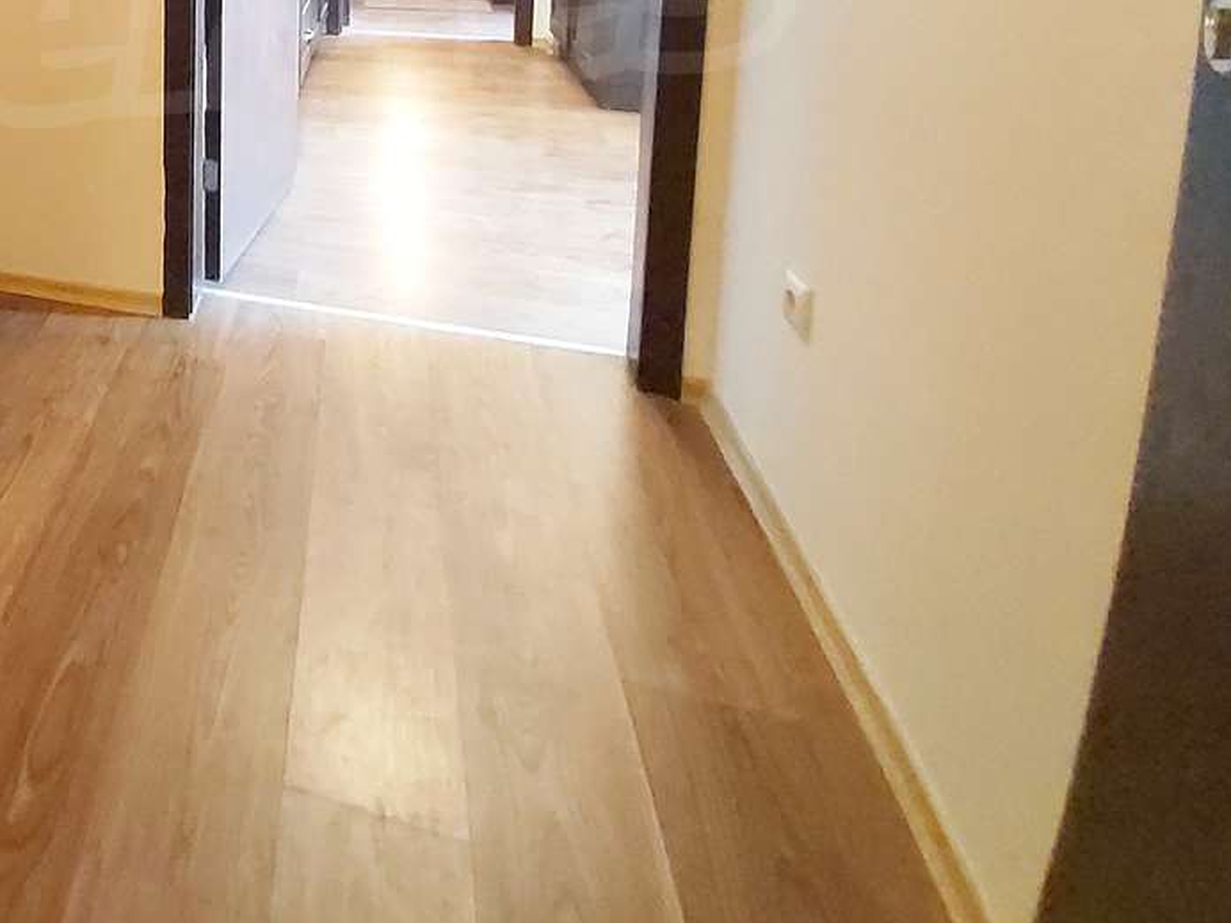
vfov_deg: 43.3
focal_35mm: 26
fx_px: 925
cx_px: -91
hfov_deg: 49.4
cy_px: -52
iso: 1000
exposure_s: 1/17
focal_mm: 1.42
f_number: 2.2
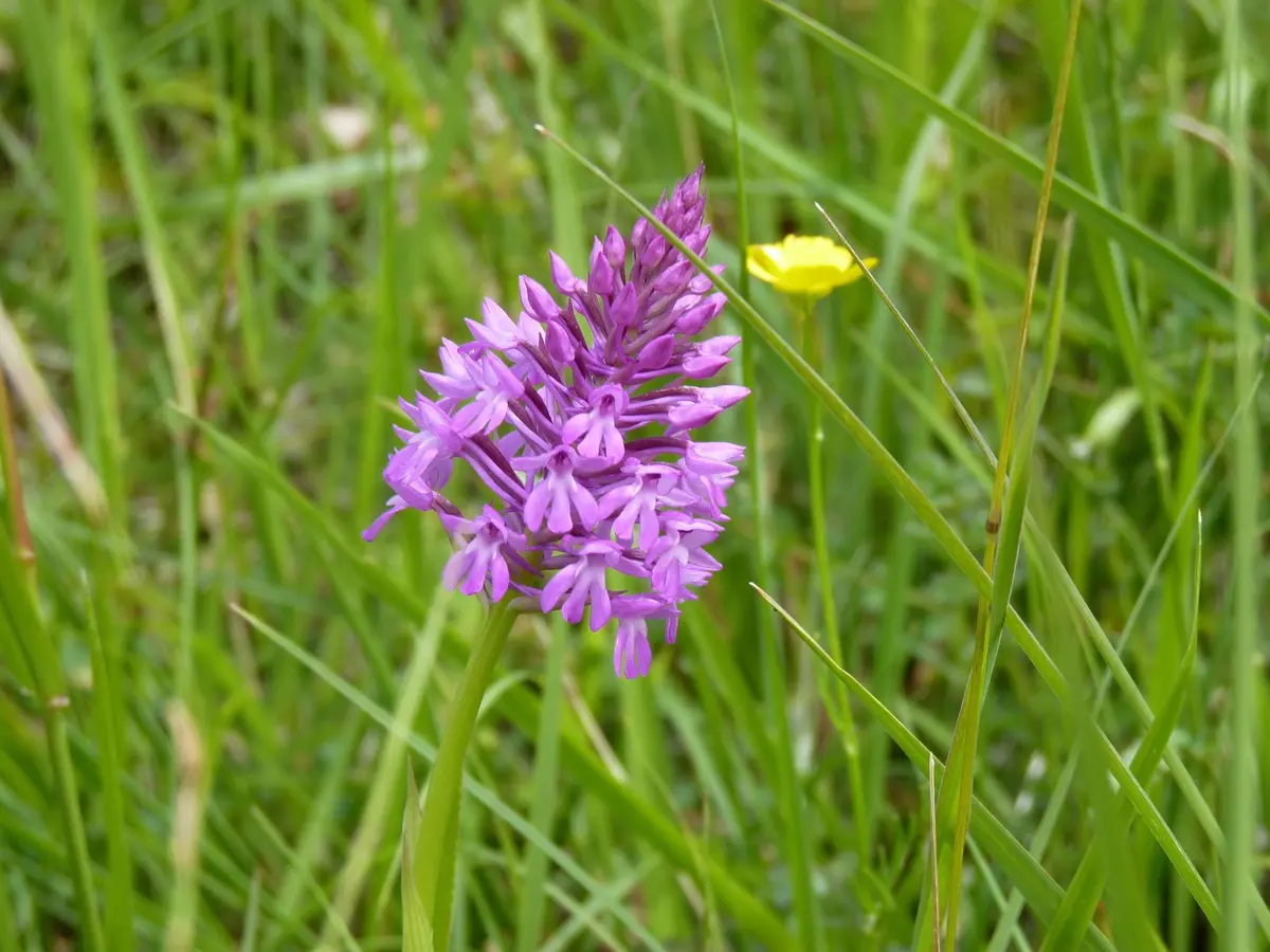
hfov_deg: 16.1
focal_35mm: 122
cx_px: 635
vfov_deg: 12.1
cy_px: 476
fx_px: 4476
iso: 80
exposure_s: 1/160
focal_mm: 21.6
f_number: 4
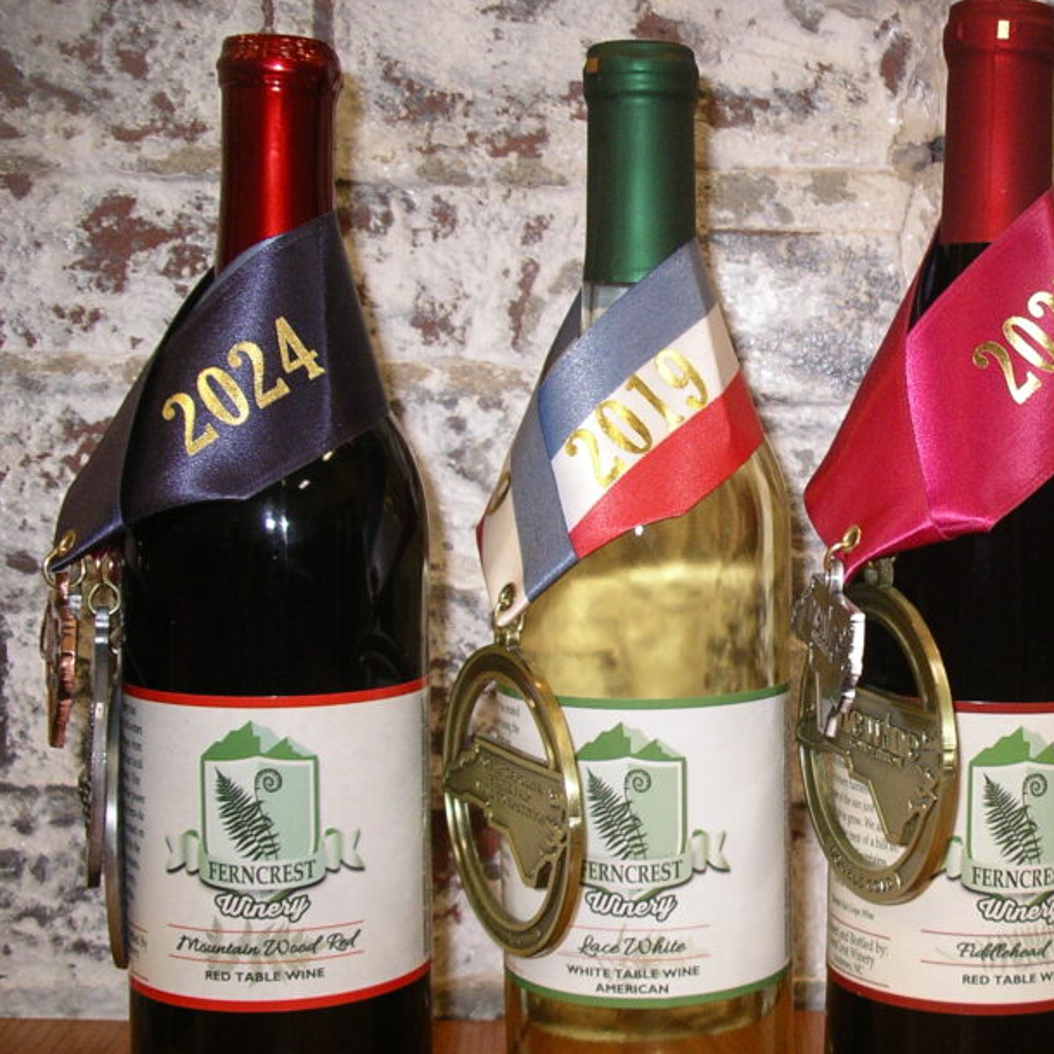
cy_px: 559
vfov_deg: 31.1
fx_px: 1895
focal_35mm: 55
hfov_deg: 30.1
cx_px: 883
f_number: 2.8
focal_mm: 7.8
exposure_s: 1/40
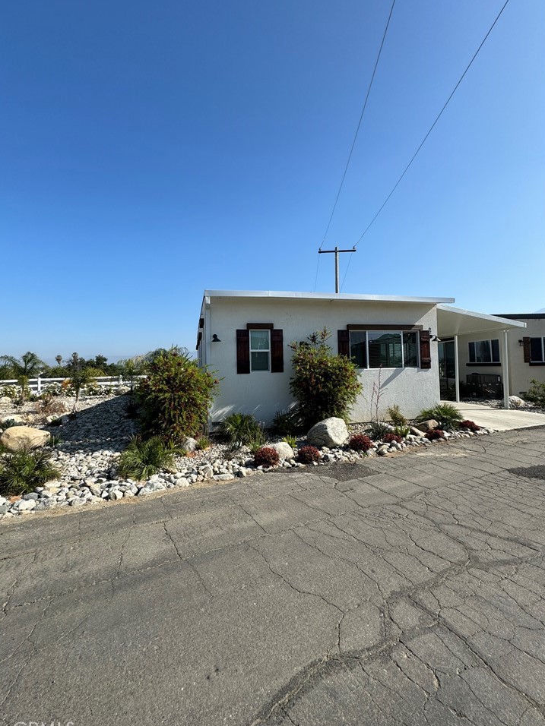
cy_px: 351
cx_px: 261
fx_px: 315
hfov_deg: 81.7
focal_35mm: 15
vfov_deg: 98.1
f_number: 2.2
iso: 50
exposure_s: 1/1789
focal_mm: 2.22
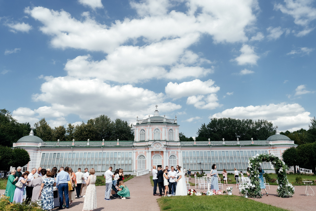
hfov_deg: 63.7
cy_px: 106
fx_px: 254
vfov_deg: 44.9
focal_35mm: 29
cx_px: 158
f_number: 3.5
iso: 160
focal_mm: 29
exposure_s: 1/1250
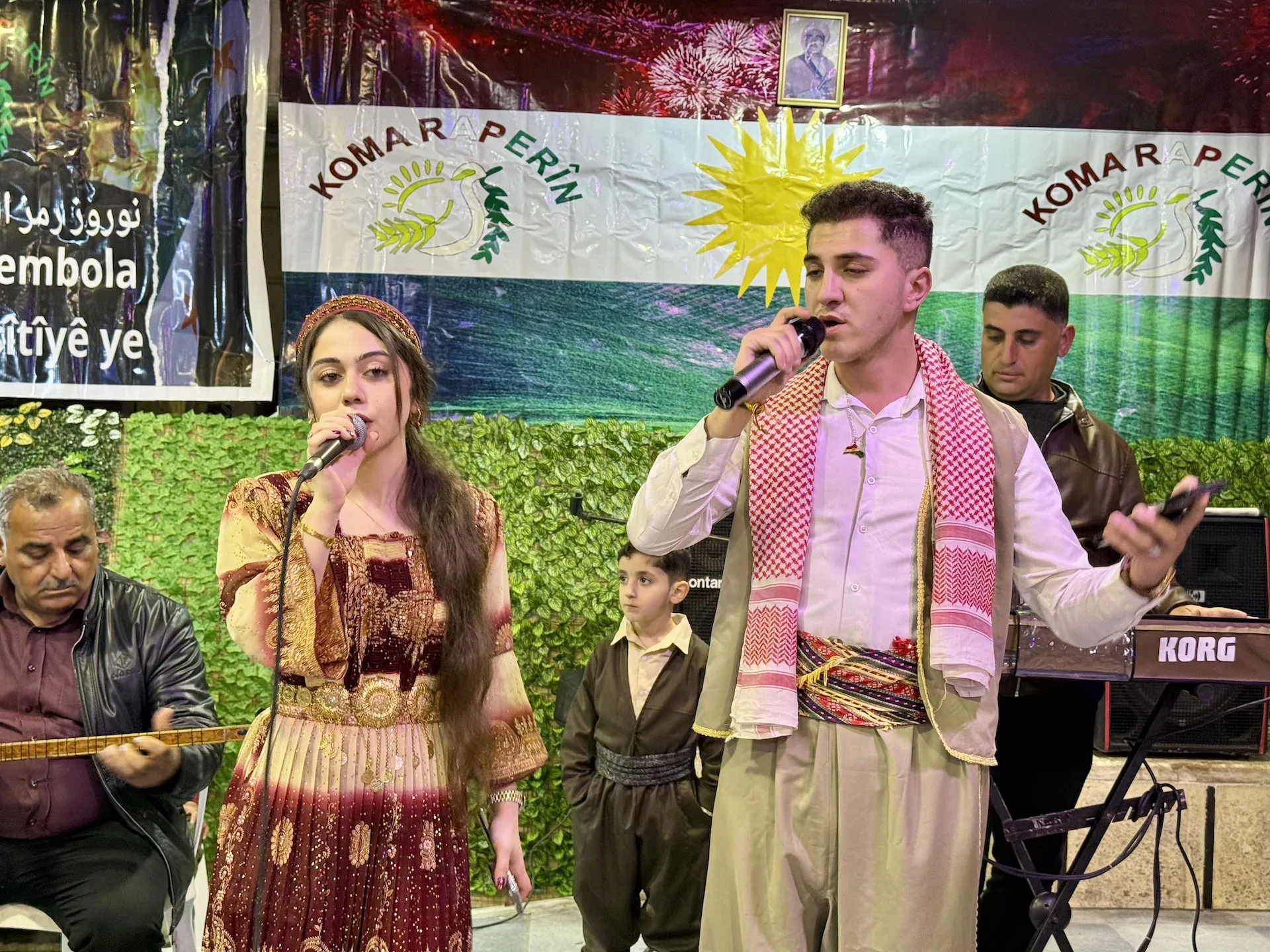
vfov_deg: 30.3
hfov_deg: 39.7
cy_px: 476
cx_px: 635
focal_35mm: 48
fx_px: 1761
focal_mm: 6.76
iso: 125
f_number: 1.78
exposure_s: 1/50
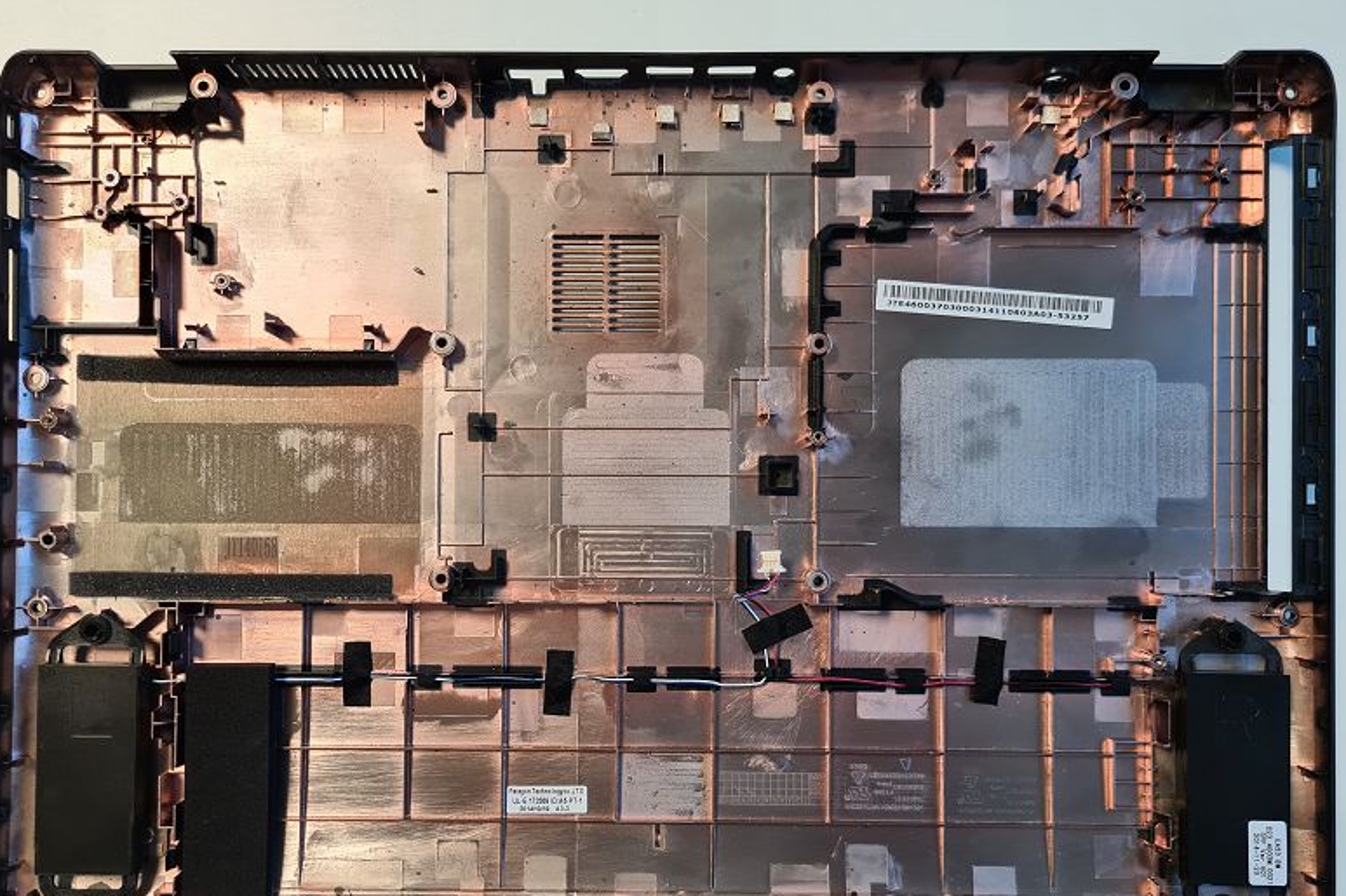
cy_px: 503
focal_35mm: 28
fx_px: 1047
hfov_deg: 65.5
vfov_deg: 46.3
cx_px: 658
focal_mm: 5.4
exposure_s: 1/50
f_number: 1.8
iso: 160
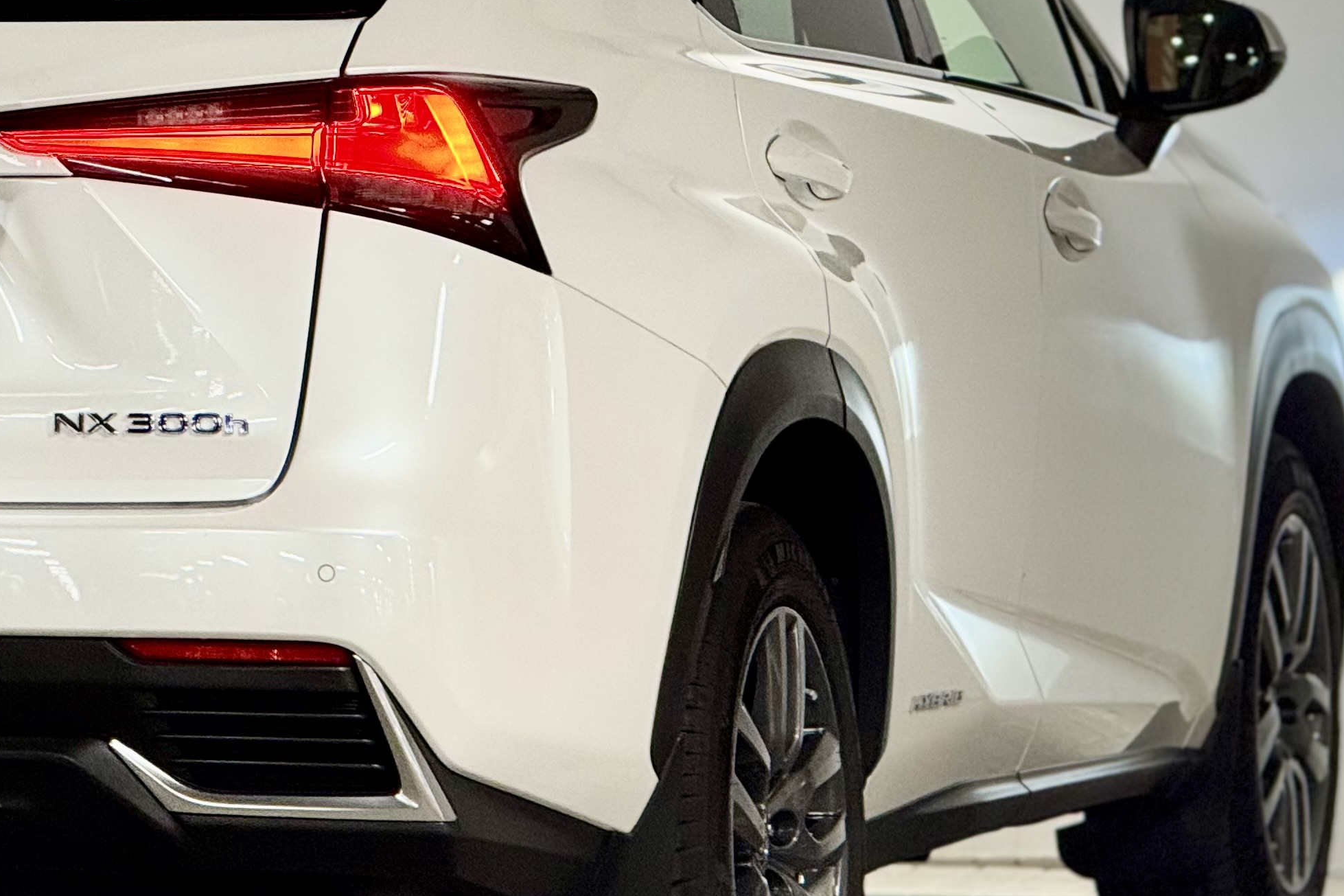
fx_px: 9593
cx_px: 222
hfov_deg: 8.0
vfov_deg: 5.3
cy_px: 343
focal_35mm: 257
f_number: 2.8
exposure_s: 1/50
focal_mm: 15.66
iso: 200
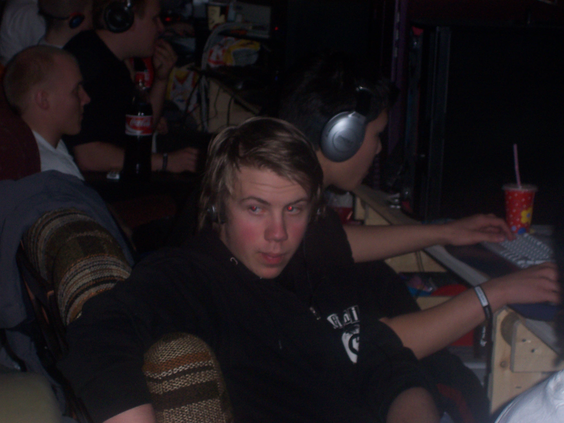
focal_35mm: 105
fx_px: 1711
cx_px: 282
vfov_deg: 14.1
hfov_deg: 18.7
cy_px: 212
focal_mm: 16.8
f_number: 4.8
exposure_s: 1/90
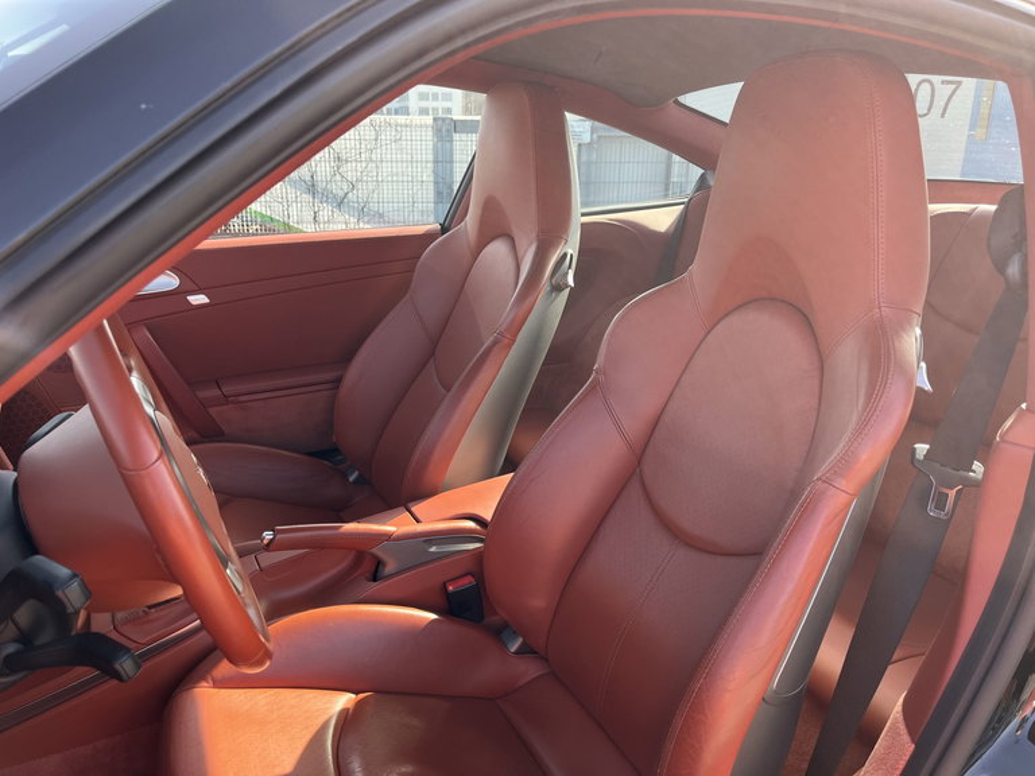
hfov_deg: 67.3
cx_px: 518
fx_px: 777
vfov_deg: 53.1
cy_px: 388
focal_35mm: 26
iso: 40
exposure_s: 1/290
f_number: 1.6
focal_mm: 5.1
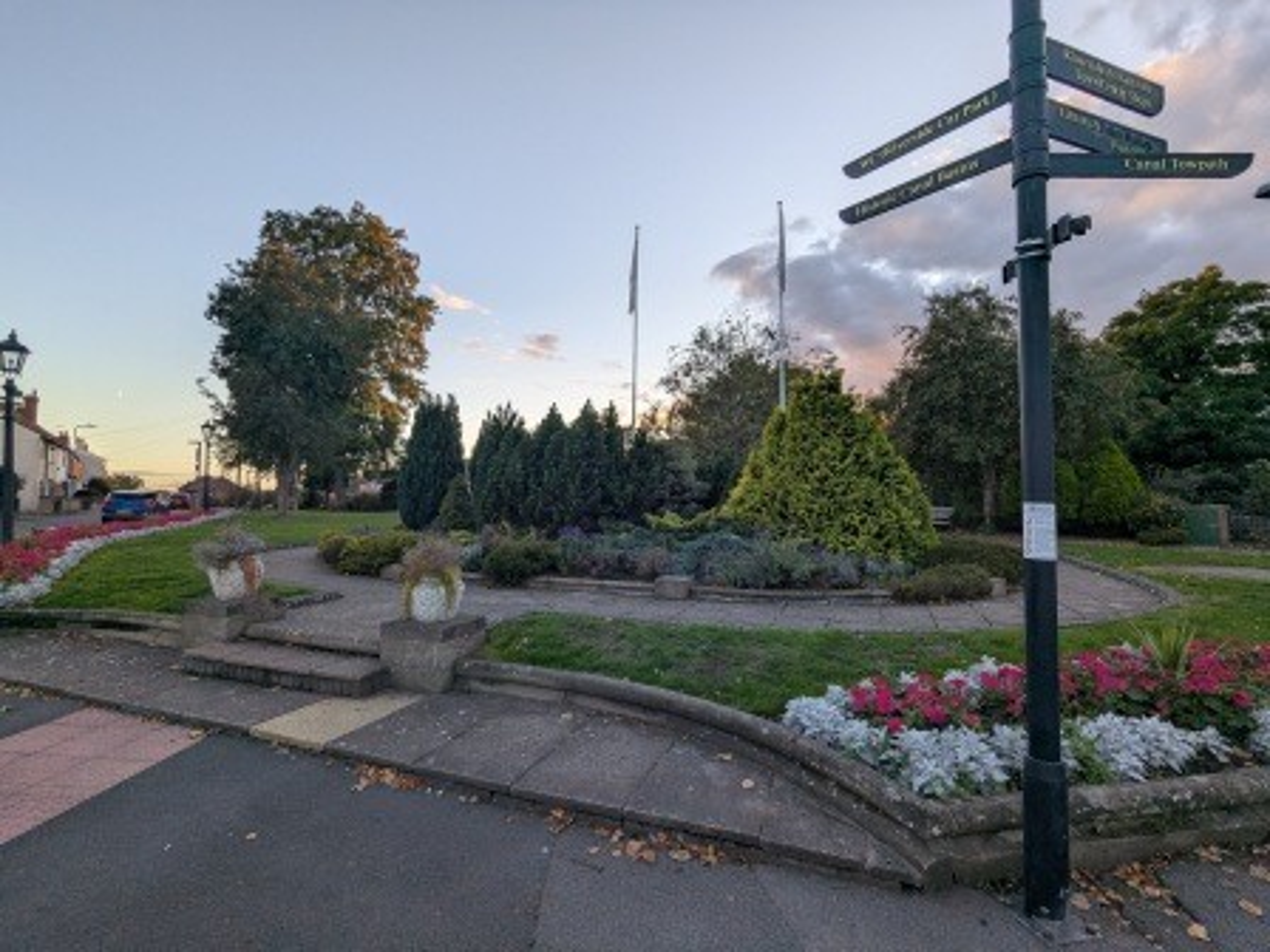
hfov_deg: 94.5
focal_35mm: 16
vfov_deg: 78.1
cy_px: 476
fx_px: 587
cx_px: 635
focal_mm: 2.35
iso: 50
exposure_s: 1/220
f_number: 2.2
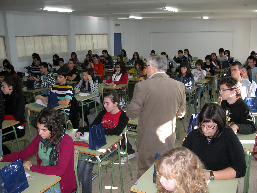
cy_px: 96
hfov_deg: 52.6
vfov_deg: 40.7
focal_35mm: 35
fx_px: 260
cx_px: 128
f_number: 2.8
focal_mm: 8.9
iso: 100
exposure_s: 1/30
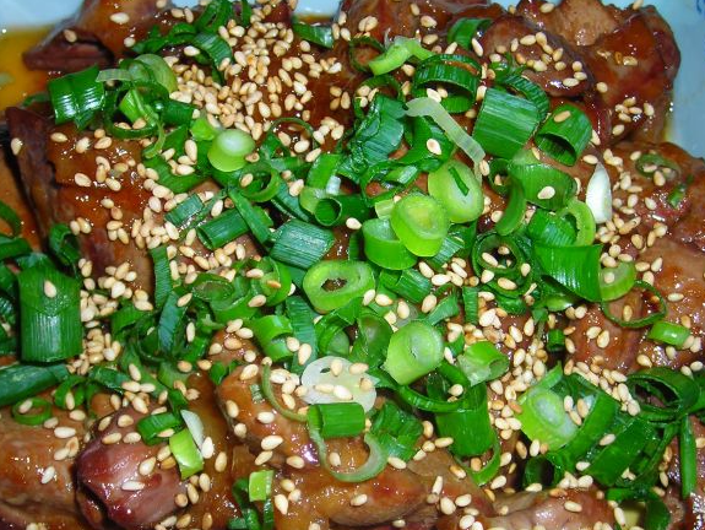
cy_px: 321
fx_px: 1162
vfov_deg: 25.6
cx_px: 330
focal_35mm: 57
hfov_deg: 33.8
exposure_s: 1/60.1
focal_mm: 6.8
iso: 50
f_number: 6.6
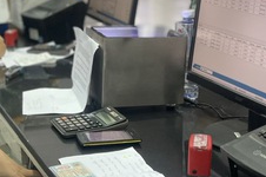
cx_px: 92
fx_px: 605
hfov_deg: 24.7
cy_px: 83
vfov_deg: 16.6
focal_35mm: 82
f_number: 1.6
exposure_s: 1/50
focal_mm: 4.2
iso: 125
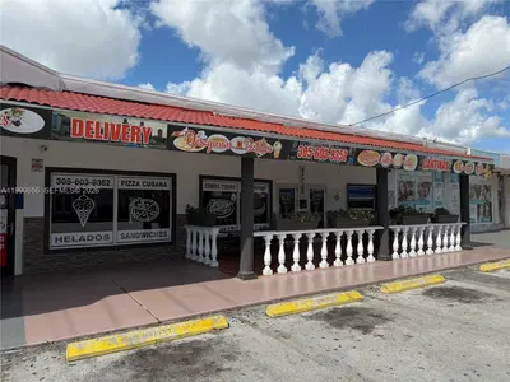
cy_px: 191
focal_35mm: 24
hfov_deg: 71.6
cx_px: 255
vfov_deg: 56.8
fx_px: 354
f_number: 1.78
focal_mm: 6.76
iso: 80
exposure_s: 1/5319
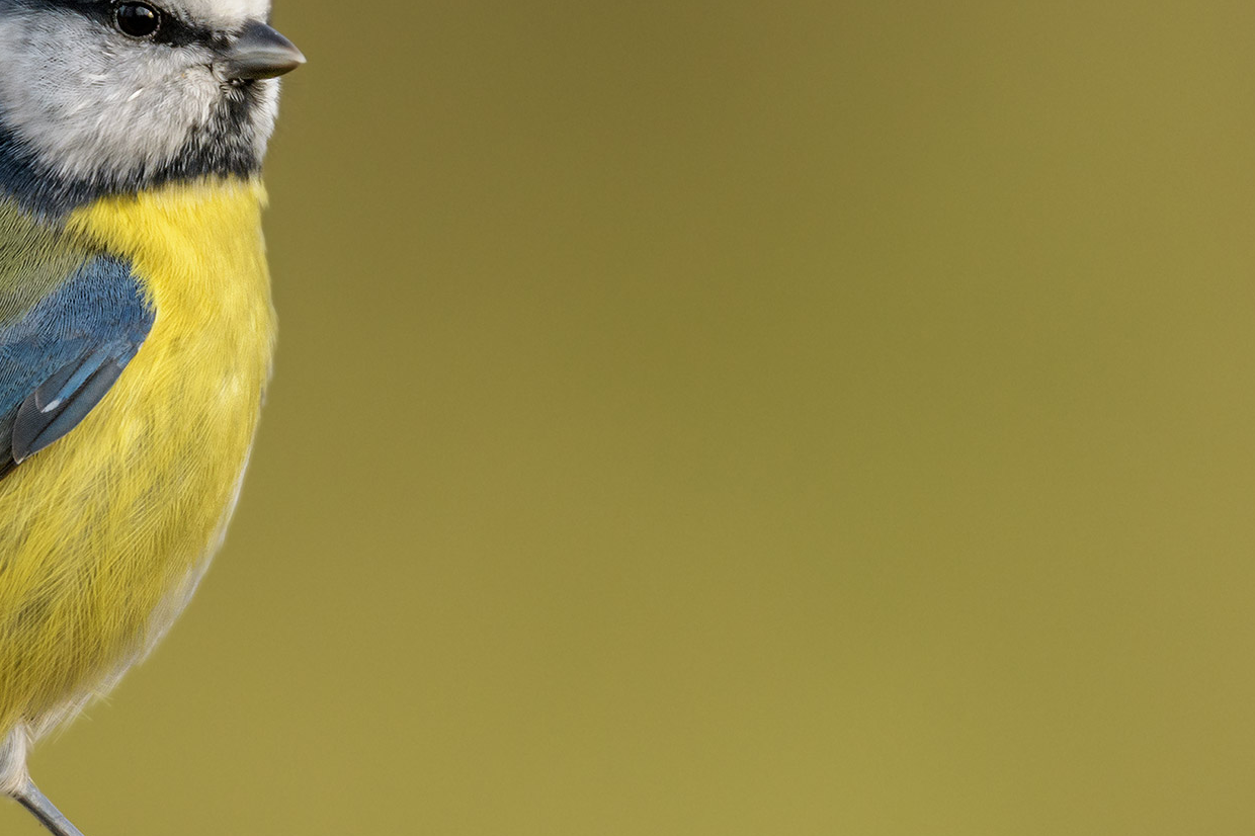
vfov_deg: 0.9
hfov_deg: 1.3
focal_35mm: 1597
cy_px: 457
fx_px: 55655
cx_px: 350
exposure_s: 1/400
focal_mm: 600
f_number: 6.3
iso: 280
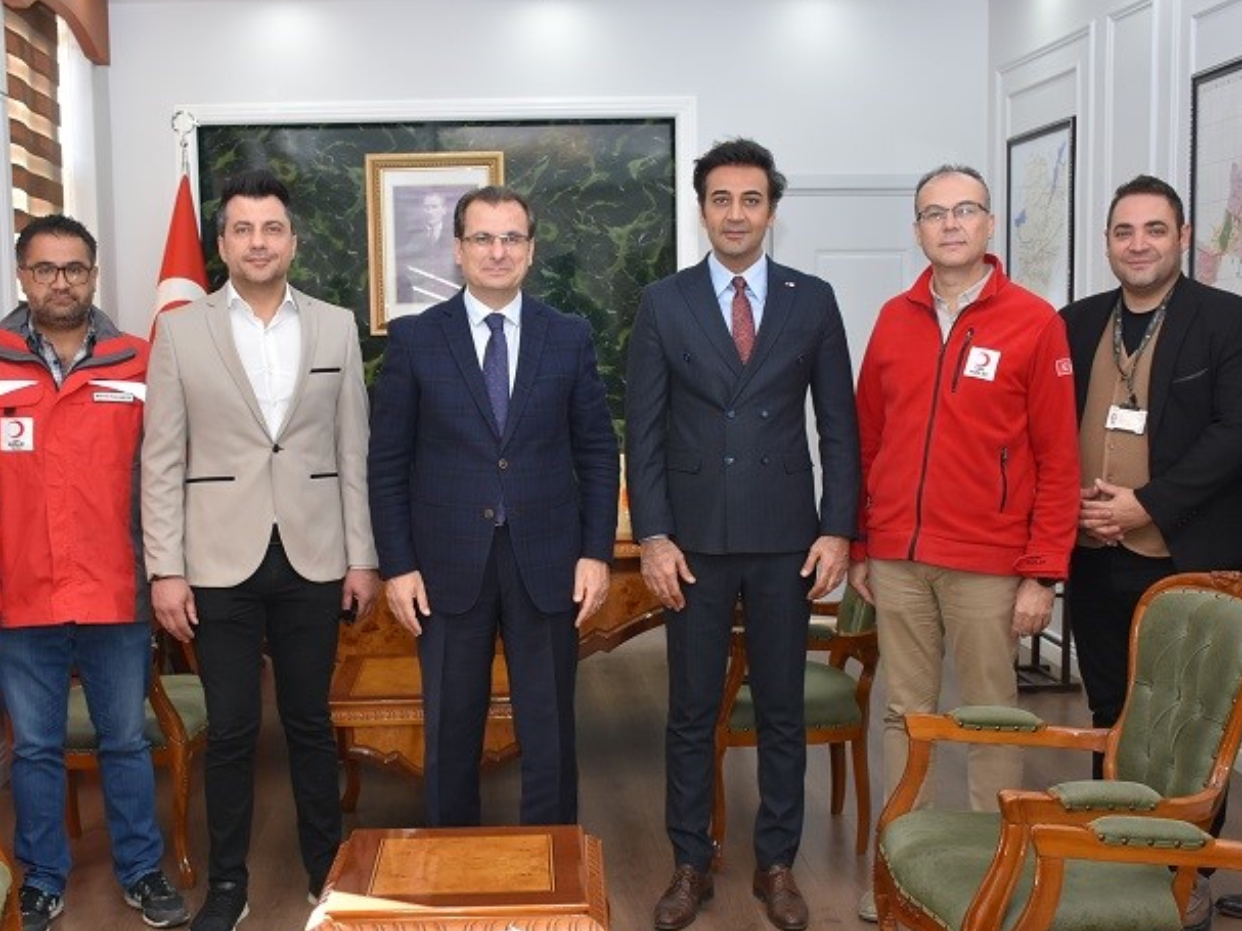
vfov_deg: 30.8
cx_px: 538
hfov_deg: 40.4
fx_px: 1686
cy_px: 550
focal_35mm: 47
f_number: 4
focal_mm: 22
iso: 450
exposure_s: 1/60
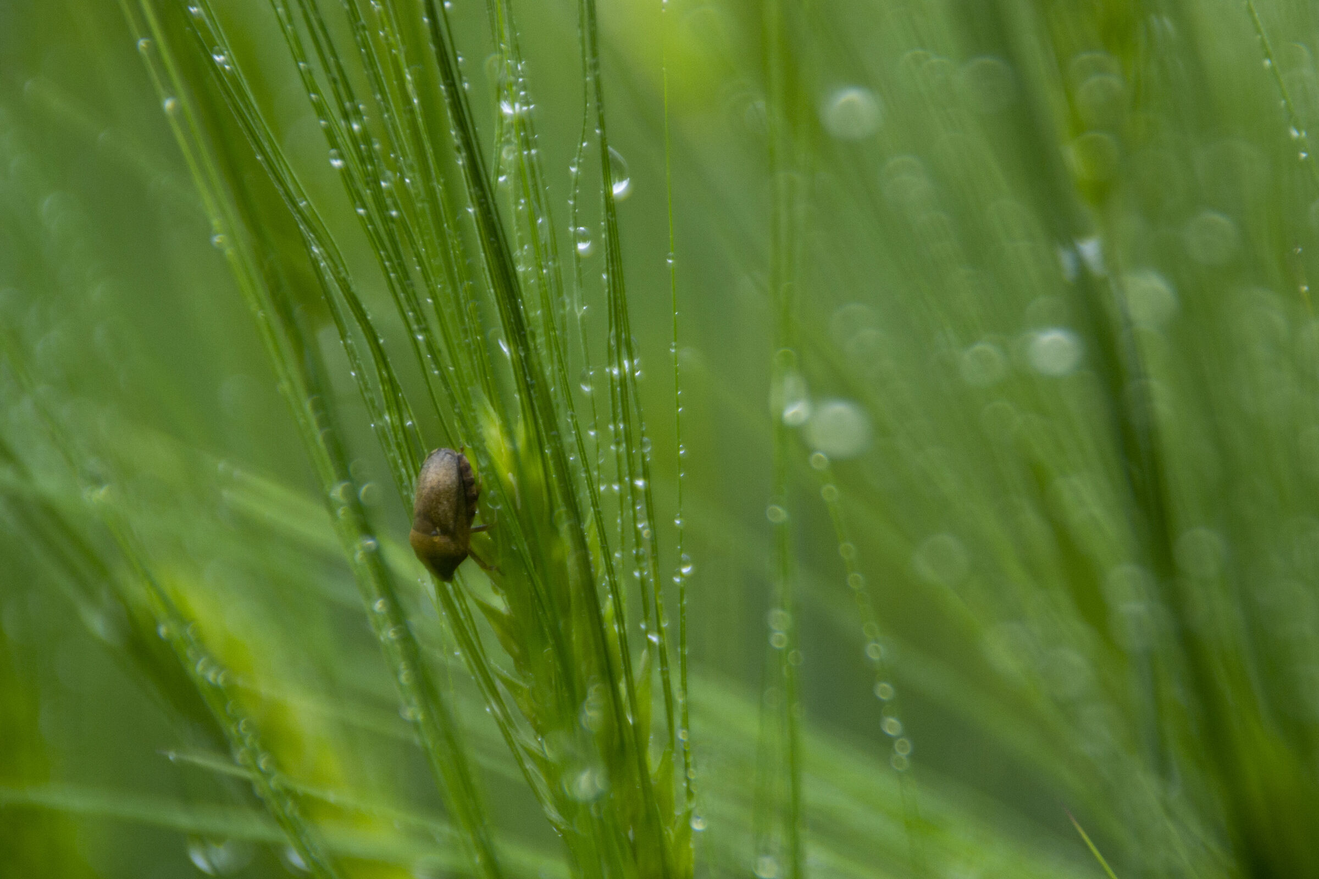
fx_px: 10991
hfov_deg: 6.9
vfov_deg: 4.6
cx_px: 660
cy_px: 440
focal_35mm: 300
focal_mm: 200
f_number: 6.3
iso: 400
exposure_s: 1/250
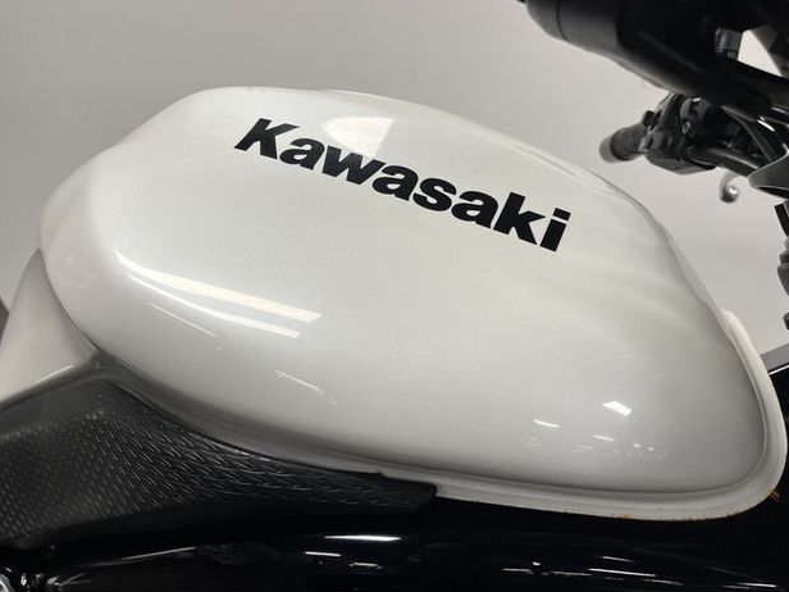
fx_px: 615
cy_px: 288
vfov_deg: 51.3
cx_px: 398
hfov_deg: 65.3
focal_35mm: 27
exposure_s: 1/100
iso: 80
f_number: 1.6
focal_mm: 5.1
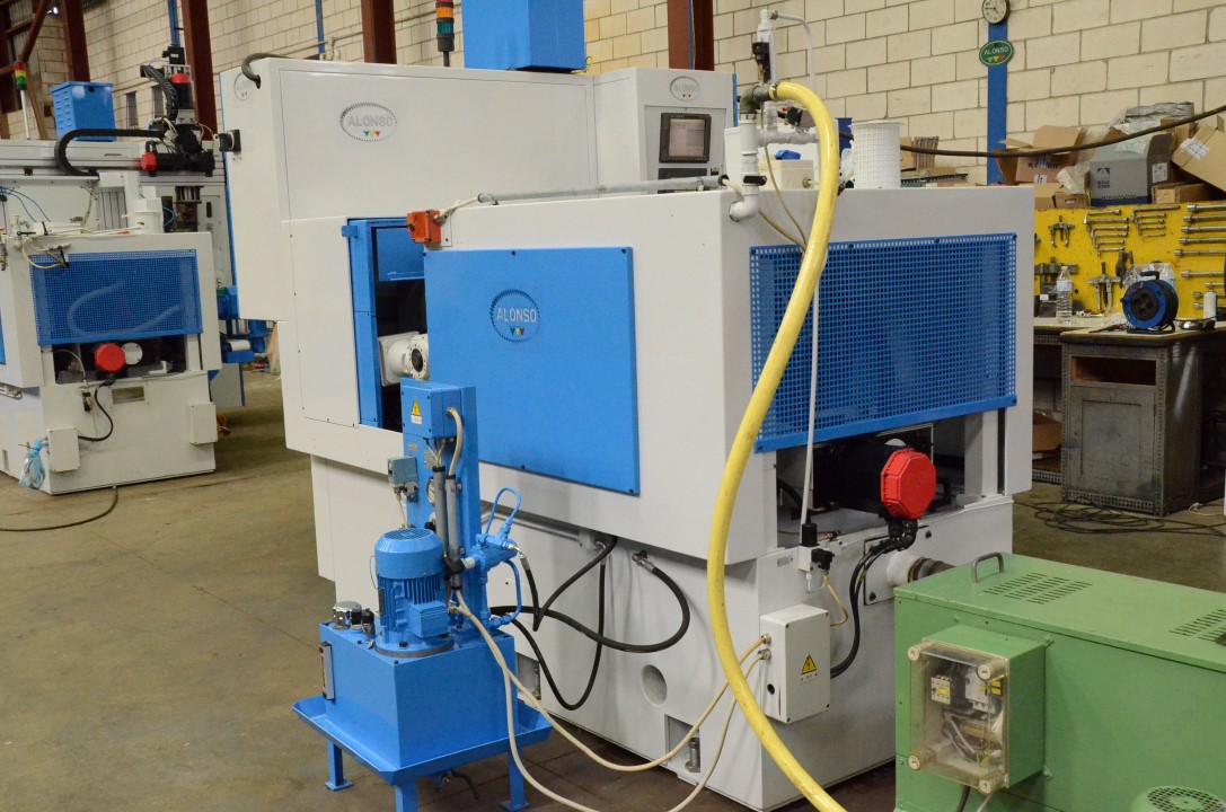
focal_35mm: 39
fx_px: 1325
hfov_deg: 49.6
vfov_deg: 34.1
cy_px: 406
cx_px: 613
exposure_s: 1/250
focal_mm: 26
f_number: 8
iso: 6400
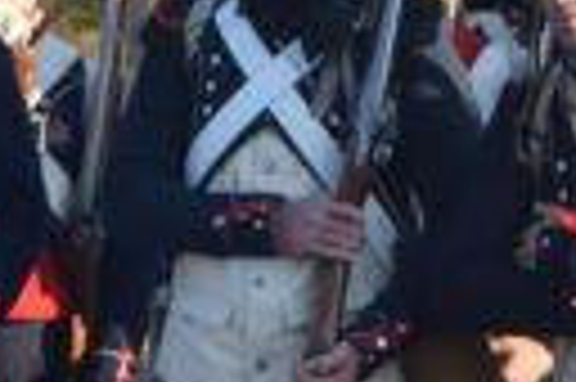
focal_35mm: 386
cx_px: -9
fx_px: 6174
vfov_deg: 3.5
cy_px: 22
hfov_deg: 5.3
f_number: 5.6
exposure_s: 1/125
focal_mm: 55
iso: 100
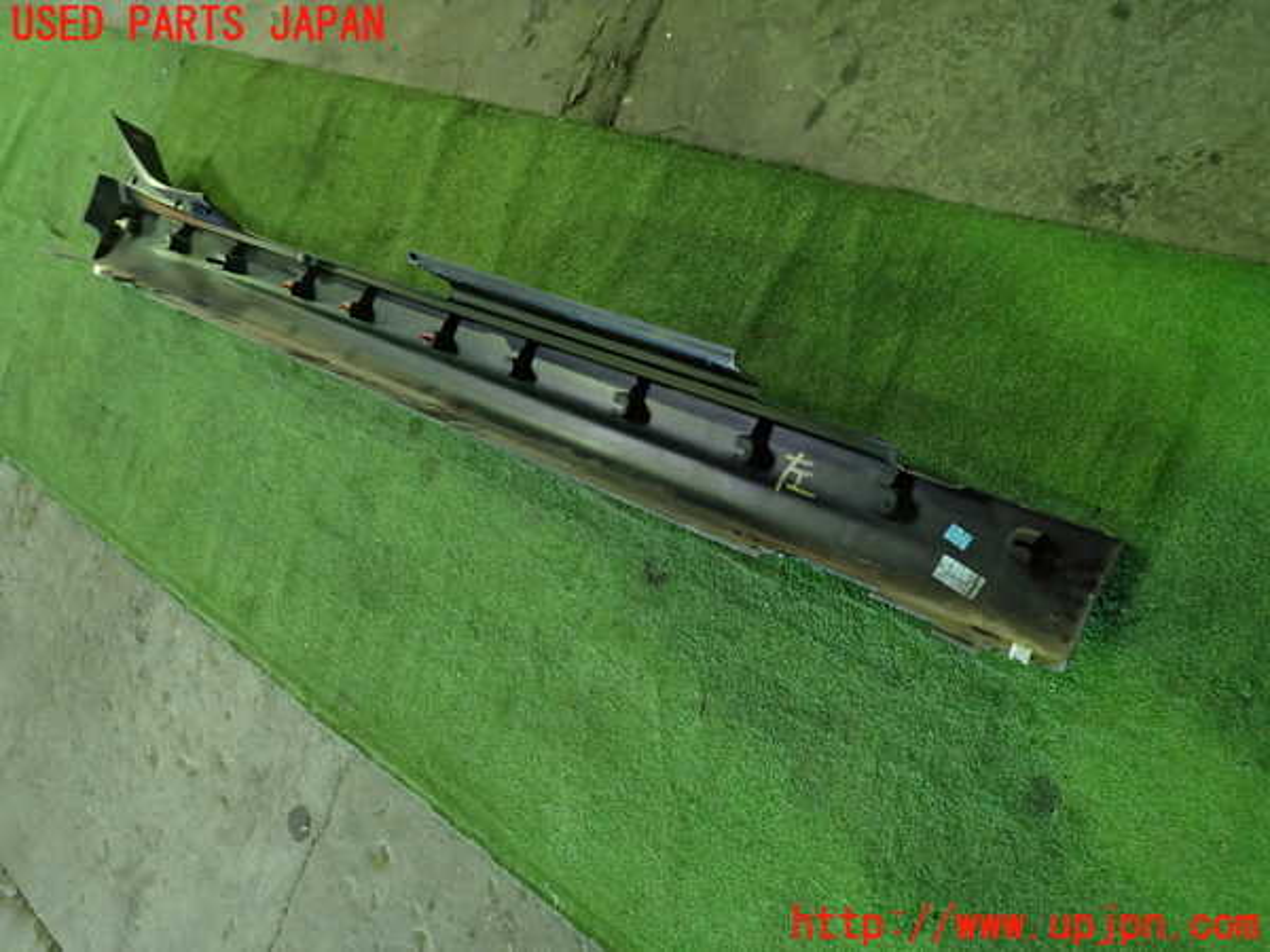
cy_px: 476
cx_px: 635
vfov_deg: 54.9
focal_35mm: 25
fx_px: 917
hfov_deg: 69.4
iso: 640
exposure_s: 1/30
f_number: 2
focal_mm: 4.5
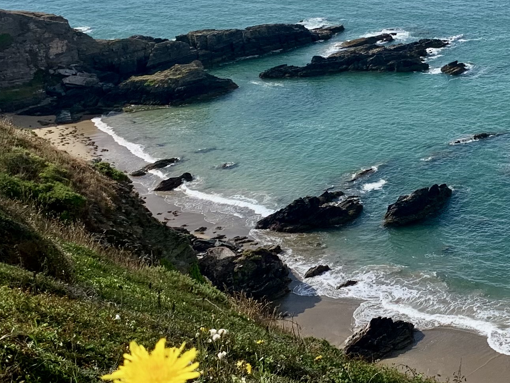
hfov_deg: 23.8
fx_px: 1194
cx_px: 391
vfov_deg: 18.2
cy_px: 209
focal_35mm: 81
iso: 25
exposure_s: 1/1748
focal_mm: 4.25
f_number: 1.8
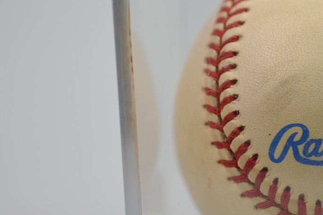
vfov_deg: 9.1
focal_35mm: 150
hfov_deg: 13.5
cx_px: 331
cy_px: 153
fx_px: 1344
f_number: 4
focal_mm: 40
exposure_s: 1/60
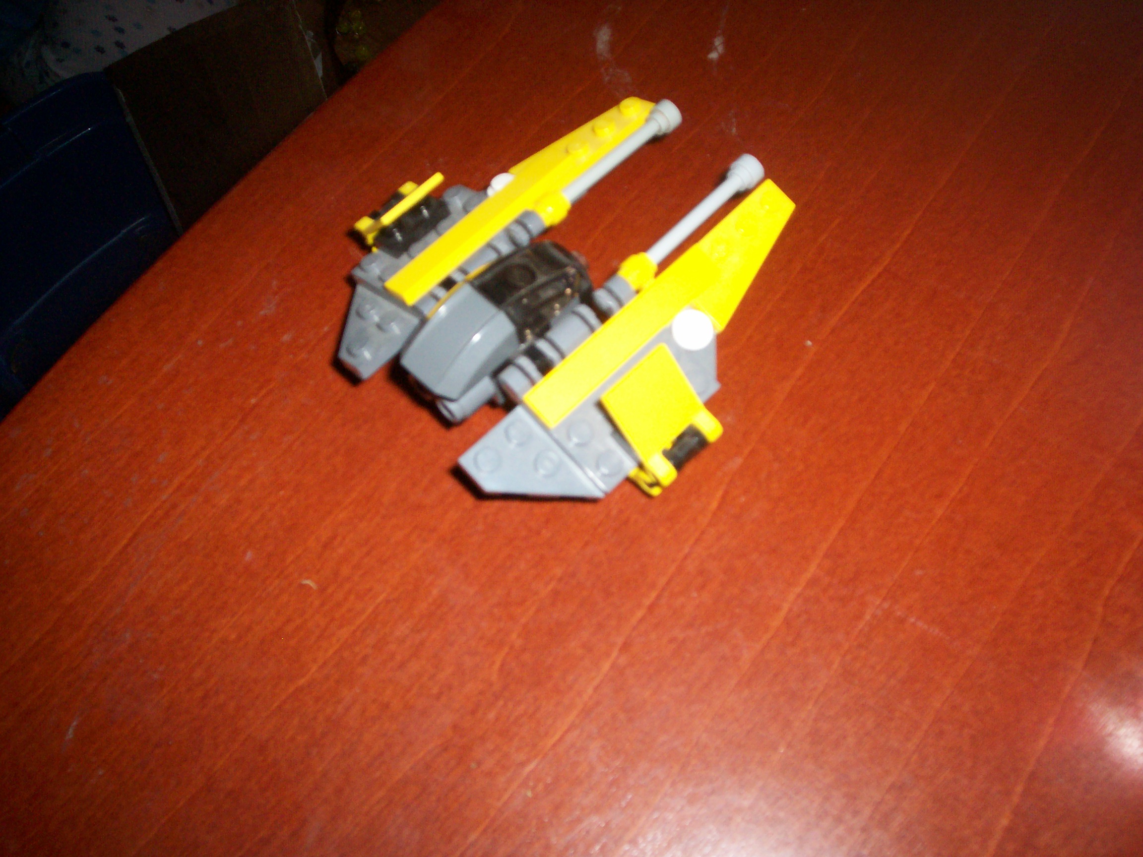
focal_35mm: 36
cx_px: 572
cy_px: 428
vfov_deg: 39.7
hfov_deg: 51.4
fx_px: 1189
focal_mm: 5.9
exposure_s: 1/64
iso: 140
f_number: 4.5
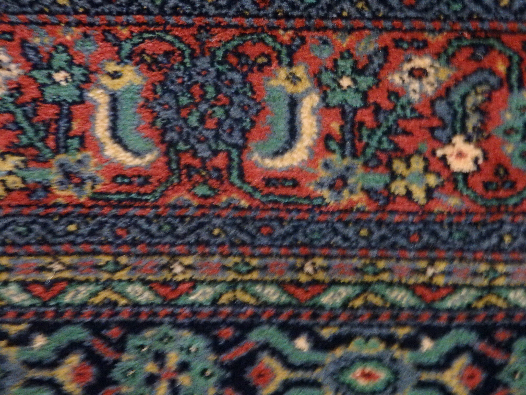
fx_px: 912
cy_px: 198
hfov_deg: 32.2
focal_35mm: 60
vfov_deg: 24.4
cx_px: 263
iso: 1600
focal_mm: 10.8
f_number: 4.2
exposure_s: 1/10
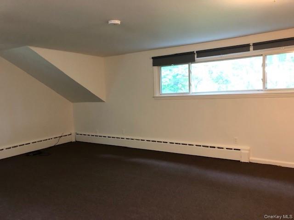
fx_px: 238
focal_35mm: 28
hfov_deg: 63.4
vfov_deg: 49.7
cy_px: 110
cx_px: 147
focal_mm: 3.99
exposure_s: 1/15
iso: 100
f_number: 1.8
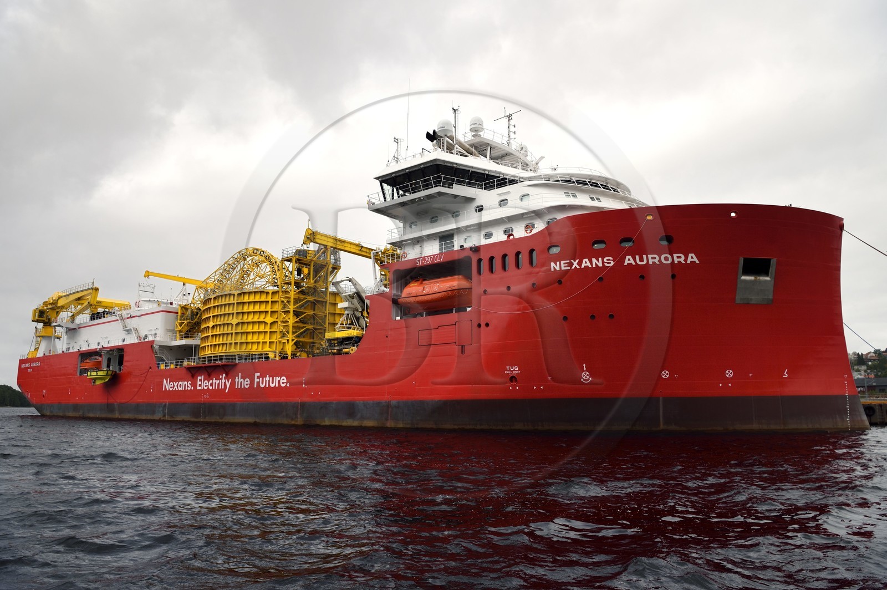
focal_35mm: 24
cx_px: 444
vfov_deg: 53.1
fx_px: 591
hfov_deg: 73.8
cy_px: 295
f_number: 7.1
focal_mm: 24
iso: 200
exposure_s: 1/400
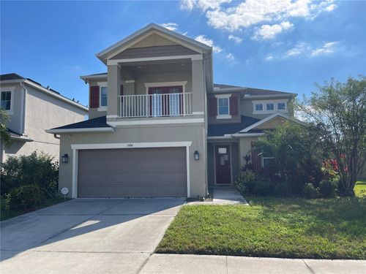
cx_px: 183
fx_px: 264
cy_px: 137
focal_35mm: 25
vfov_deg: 54.9
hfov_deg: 69.4
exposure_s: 1/3663
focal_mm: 5.1
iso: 32
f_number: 1.6
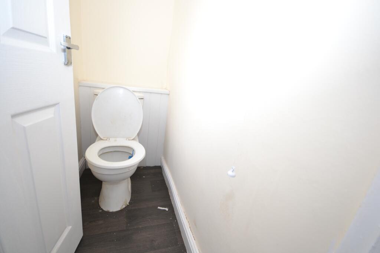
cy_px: 126
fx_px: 158
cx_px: 190
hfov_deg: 100.4
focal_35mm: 15
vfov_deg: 77.3
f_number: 4.5
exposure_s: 1/80
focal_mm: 10
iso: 400
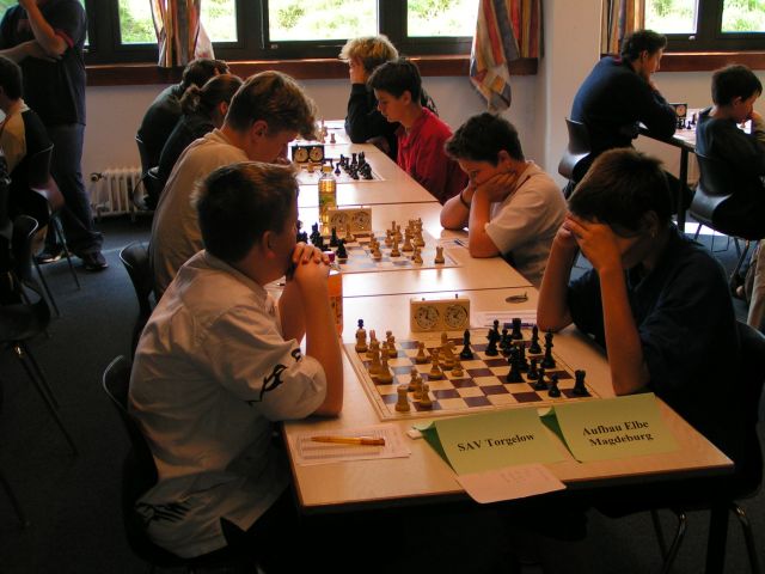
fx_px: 1083
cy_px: 287
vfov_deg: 29.7
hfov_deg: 38.9
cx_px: 382
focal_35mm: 49
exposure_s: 1/80
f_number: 3.5
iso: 50
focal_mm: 7.6
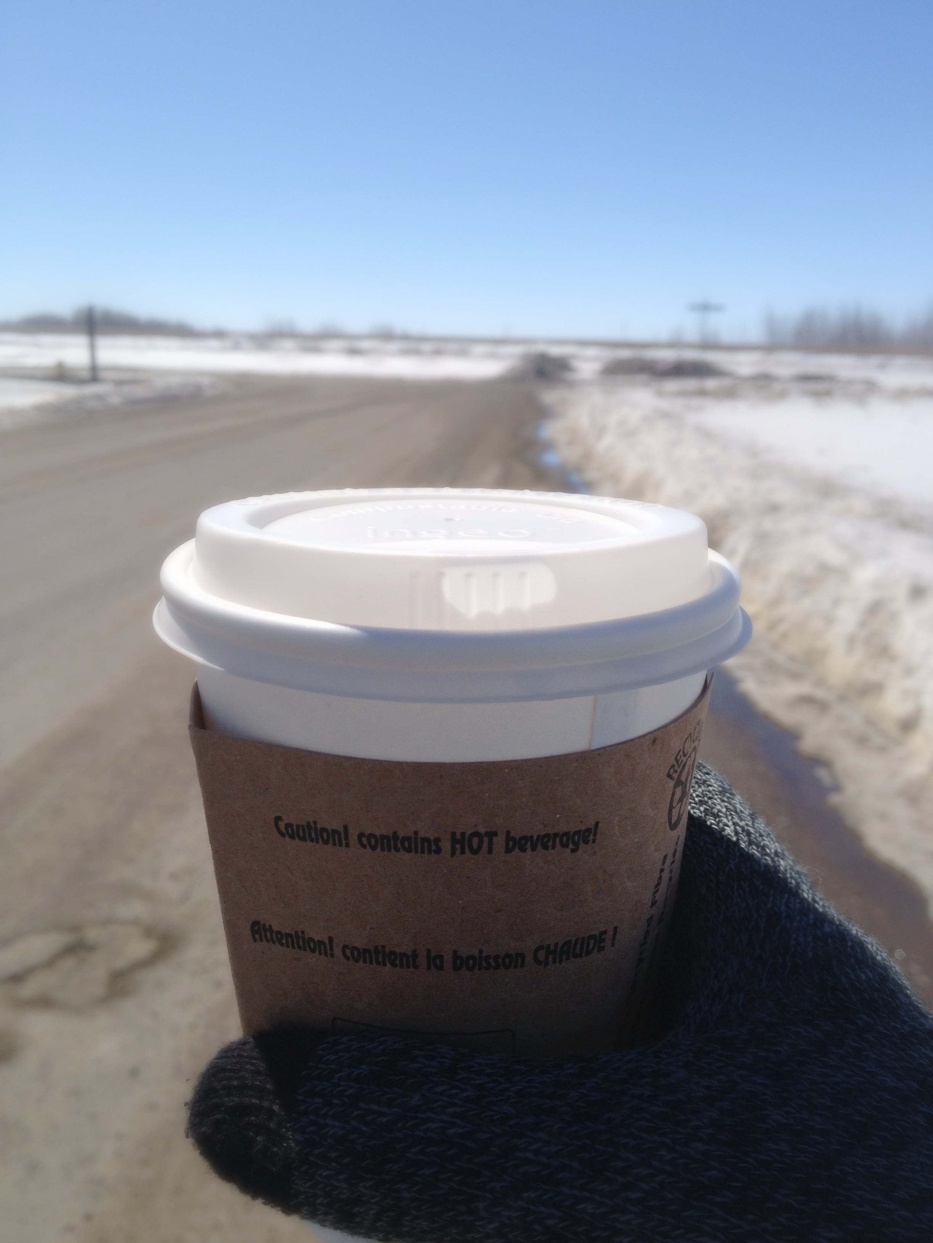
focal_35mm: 35
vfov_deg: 52.6
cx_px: 466
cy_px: 622
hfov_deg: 40.7
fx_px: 1258
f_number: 2.4
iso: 50
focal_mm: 4.28
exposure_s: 1/3460
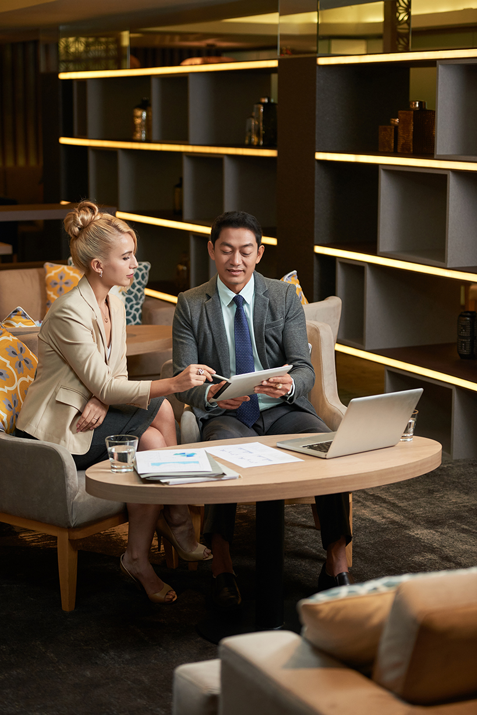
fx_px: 1390
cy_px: 358
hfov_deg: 19.5
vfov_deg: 28.8
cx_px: 238
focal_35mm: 70
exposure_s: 1/180
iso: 800
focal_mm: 70
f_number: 2.8
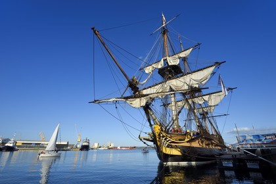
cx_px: 138
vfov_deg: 70.4
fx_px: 130
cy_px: 92
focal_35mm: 17
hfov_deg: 93.3
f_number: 14
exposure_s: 1/250
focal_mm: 17
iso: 200
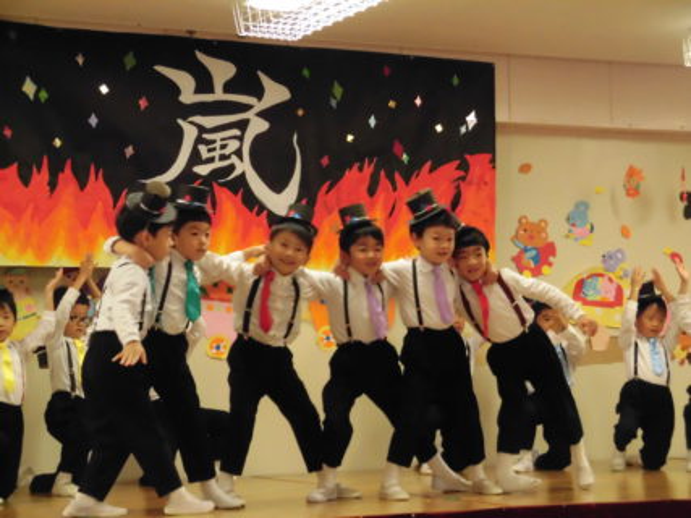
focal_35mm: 90
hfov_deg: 21.8
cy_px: 259
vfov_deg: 16.4
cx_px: 346
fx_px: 1796
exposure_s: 1/100
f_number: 4.7
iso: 800
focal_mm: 16.15
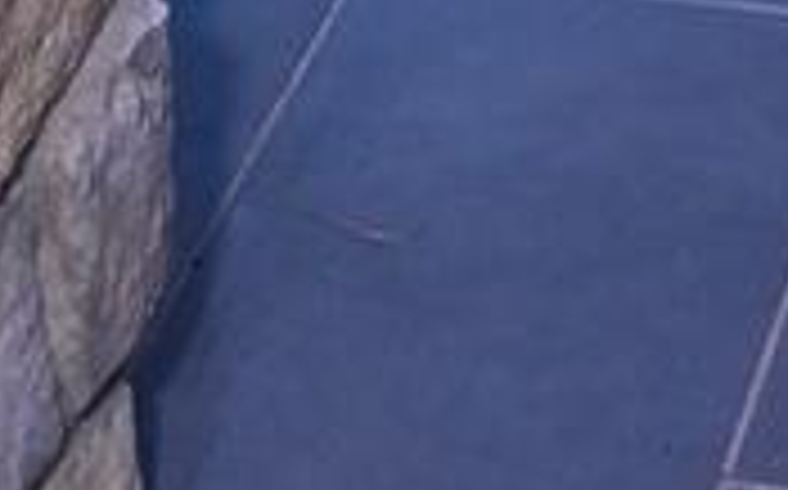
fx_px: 3604
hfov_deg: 12.0
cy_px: -1982
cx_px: 1101
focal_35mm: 168
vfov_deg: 5.6
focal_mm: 16
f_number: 7.1
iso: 400
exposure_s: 1/200
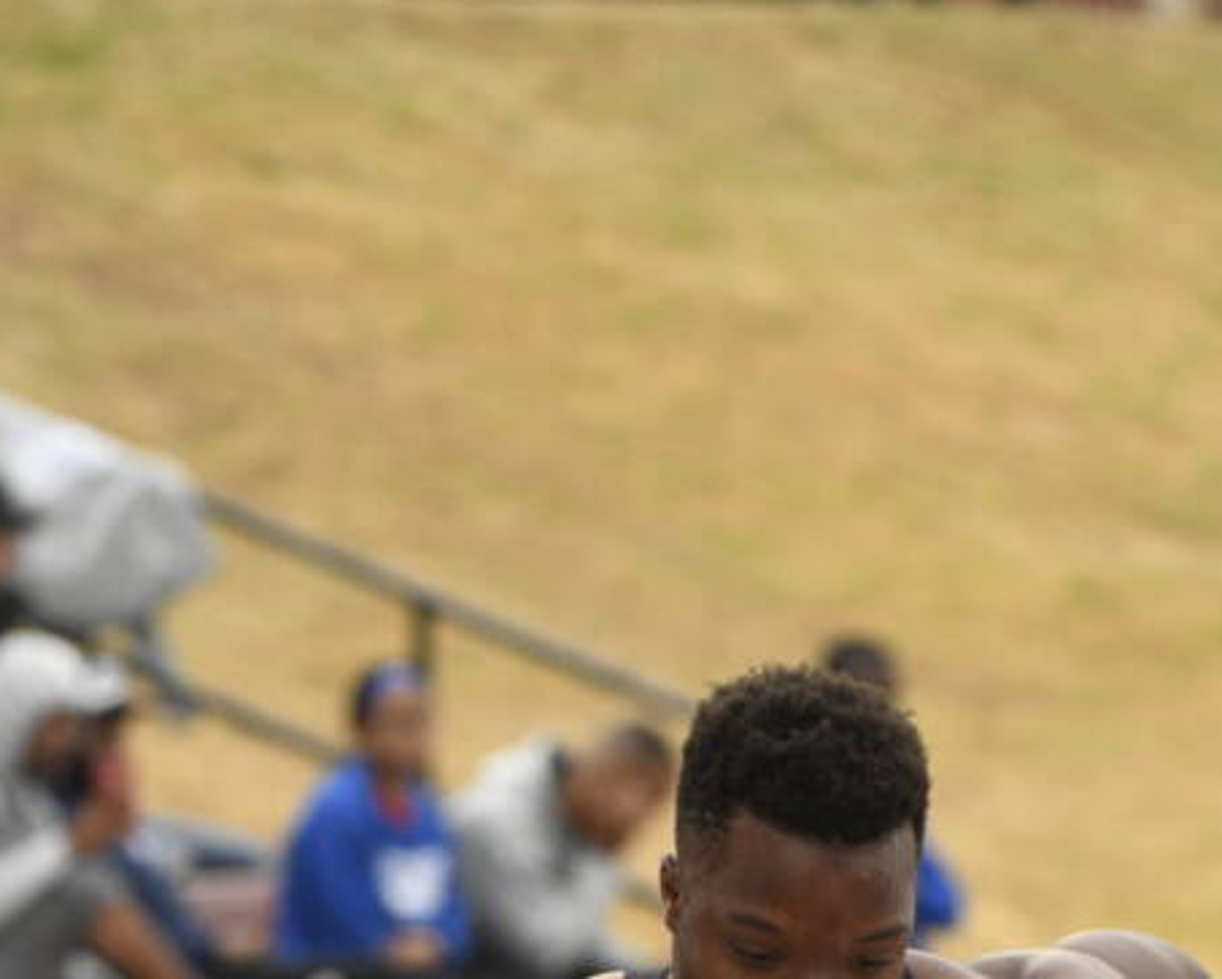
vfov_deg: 3.6
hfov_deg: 4.6
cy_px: 1346
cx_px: 651
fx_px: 15344
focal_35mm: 424
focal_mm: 200
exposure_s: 1/800
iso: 2500
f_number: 7.1
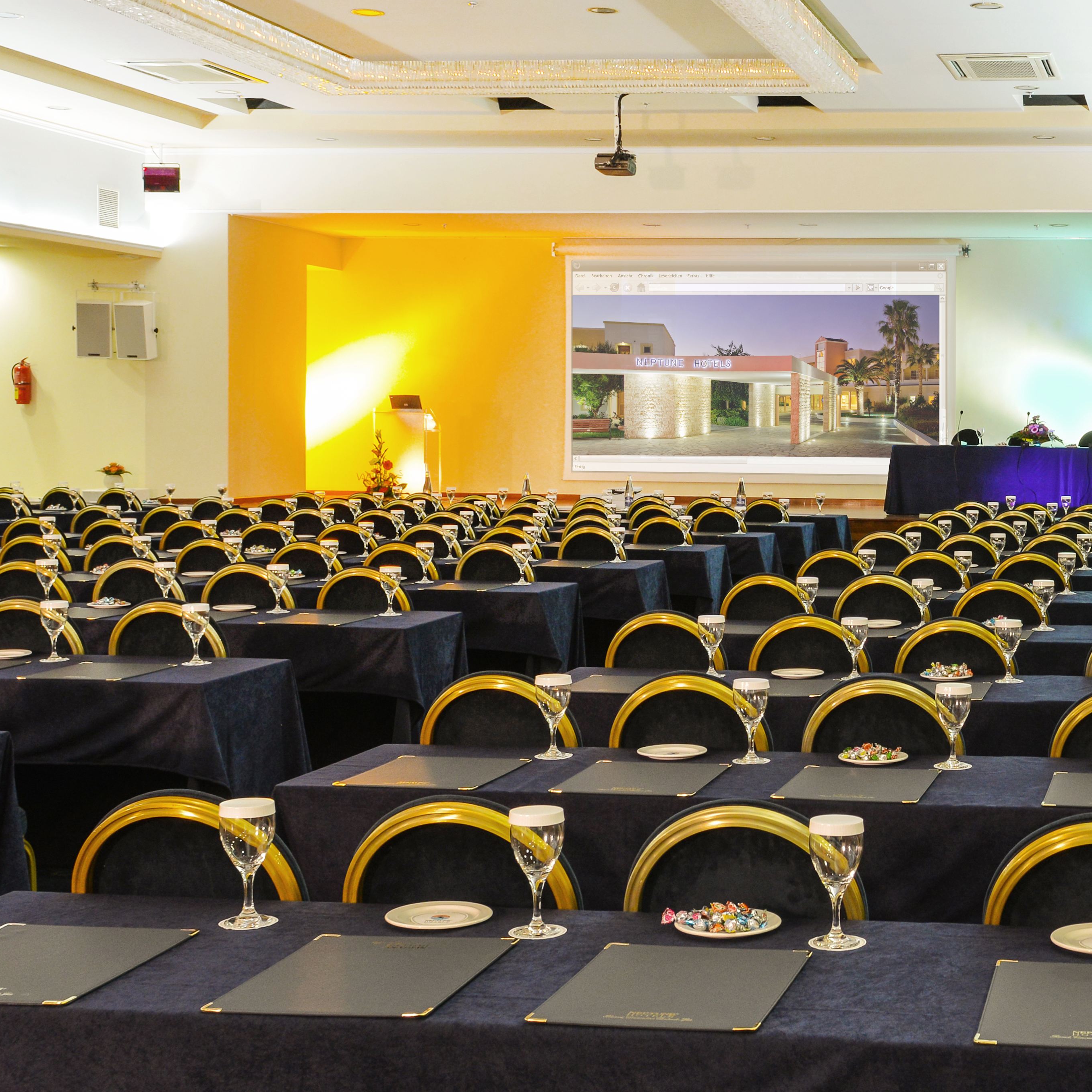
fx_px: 1963
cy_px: 480
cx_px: 907
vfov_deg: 31.1
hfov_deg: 30.2
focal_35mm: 55
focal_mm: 24
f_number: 8
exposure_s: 1/4
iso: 500
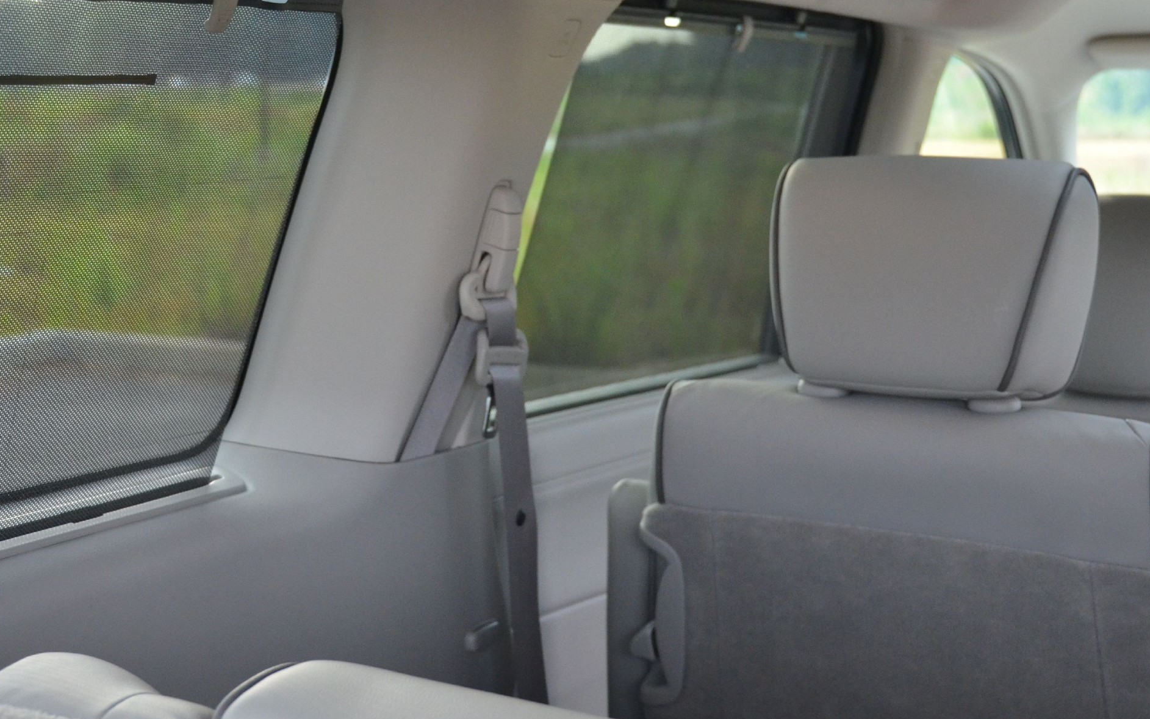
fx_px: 1839
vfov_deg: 22.0
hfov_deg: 34.6
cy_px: 251
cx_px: 445
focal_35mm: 59
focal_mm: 29
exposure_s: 1/250
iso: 1600
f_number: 4
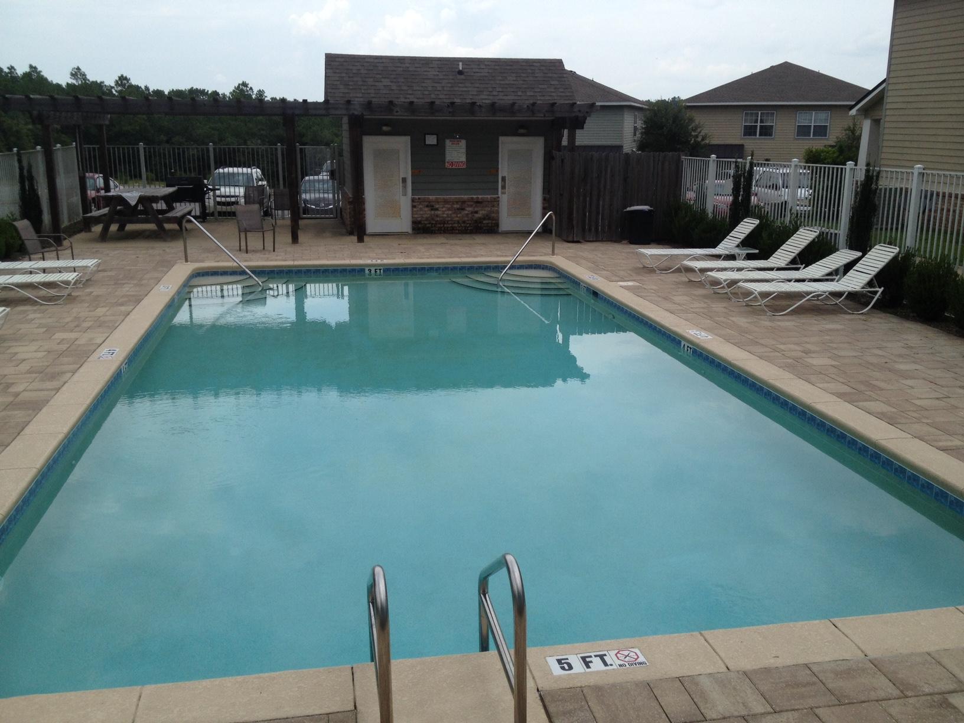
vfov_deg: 40.7
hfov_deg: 52.6
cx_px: 482
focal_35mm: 35
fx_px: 975
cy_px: 362
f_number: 2.4
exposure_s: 1/986
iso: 50
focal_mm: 4.28
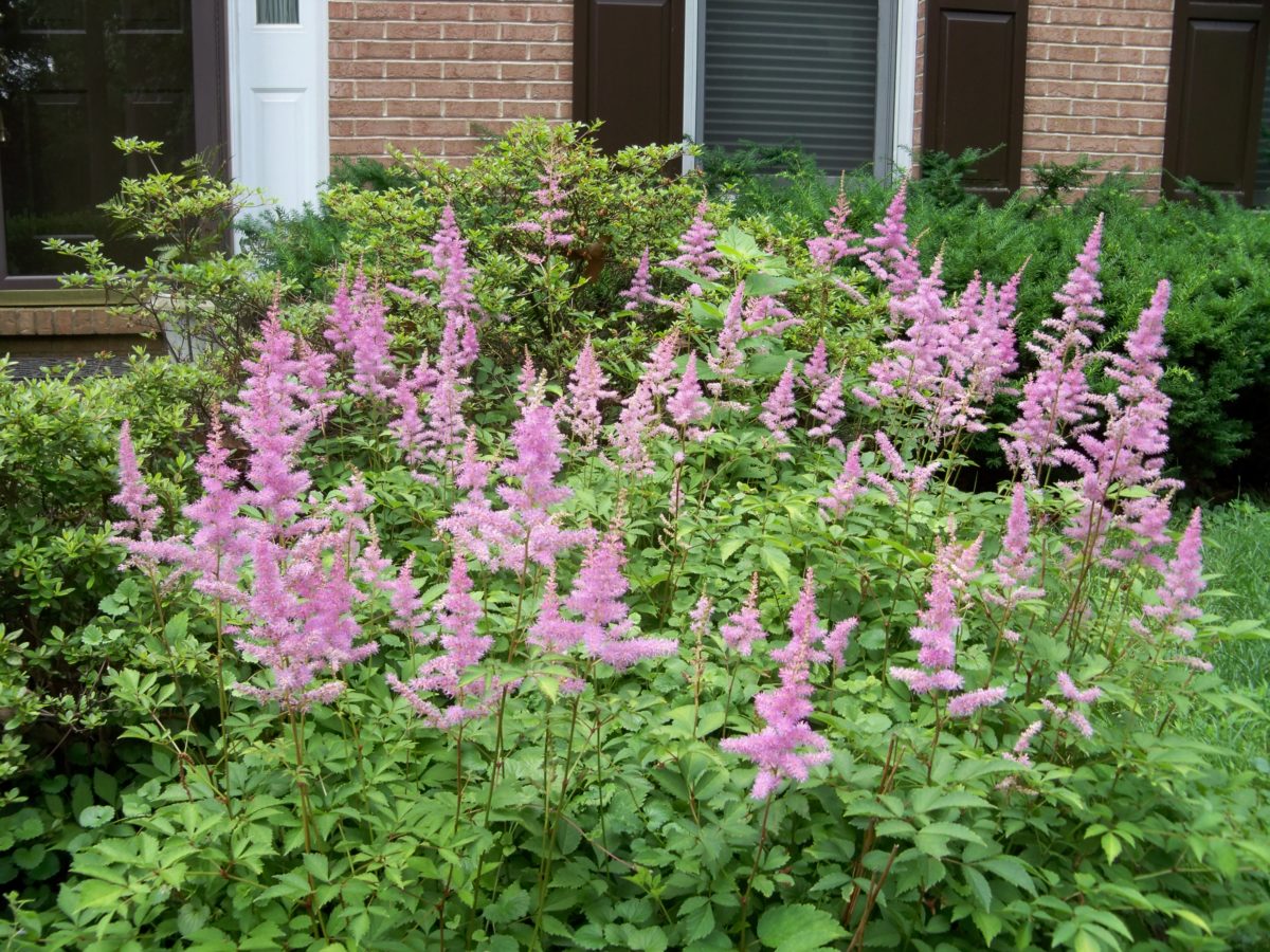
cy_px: 476
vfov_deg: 40.7
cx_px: 635
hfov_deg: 52.6
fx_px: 1284
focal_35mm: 35
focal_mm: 6.2
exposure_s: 1/100
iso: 64
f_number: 3.5
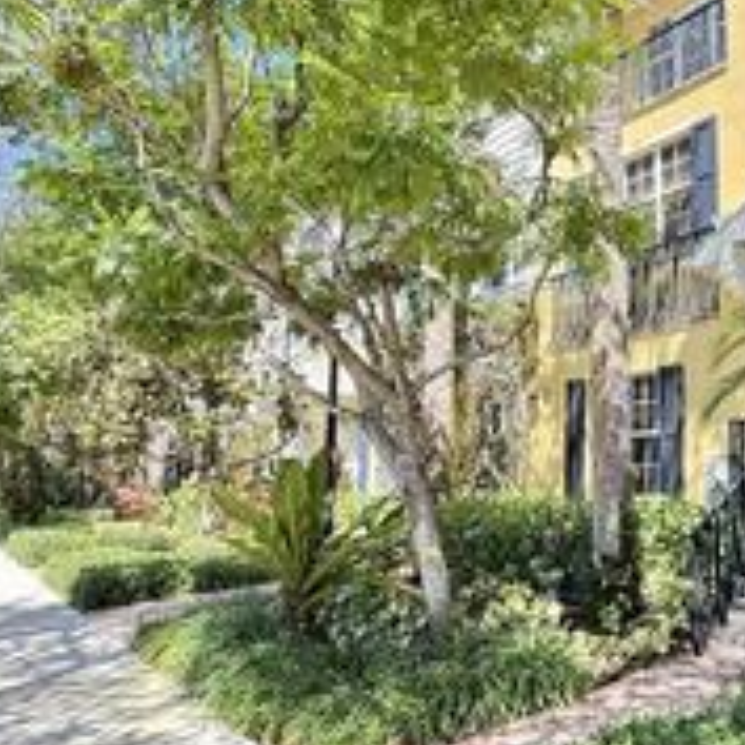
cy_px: 358
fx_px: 682
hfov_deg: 50.8
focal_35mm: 28
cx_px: 669
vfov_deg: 57.3
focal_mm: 2.22
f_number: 2.2
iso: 64
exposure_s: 1/200
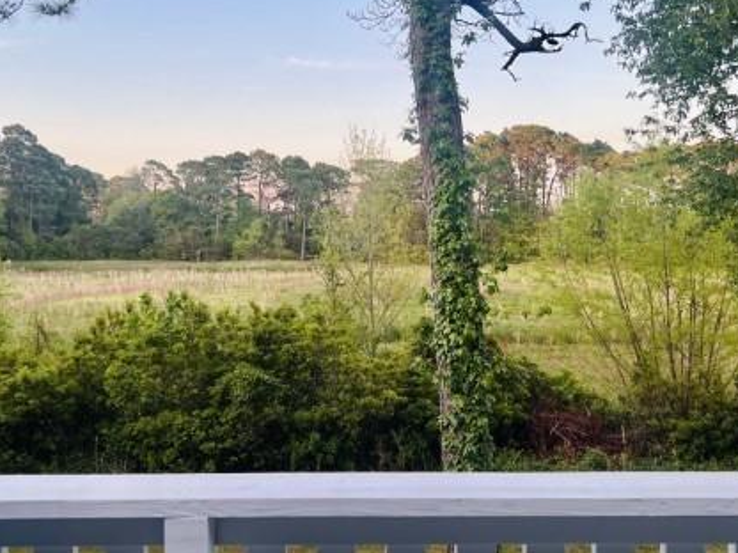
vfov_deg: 35.8
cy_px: 214
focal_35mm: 40
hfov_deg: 46.8
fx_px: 853
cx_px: 365
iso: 50
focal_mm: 5.7
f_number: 1.5
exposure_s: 1/458
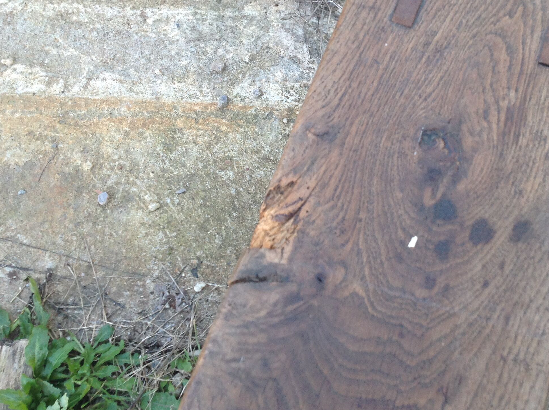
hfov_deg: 40.2
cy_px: 156
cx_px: 345
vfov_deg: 30.7
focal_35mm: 47
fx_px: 744
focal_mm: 4.28
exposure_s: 1/120
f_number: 2.4
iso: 80
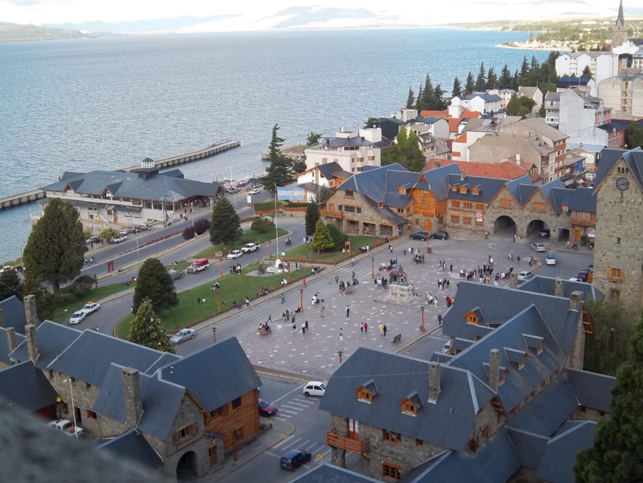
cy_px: 242
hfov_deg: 40.4
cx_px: 322
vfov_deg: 30.9
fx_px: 873
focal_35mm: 47
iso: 64
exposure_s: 1/80
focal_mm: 8.3
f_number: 4.58
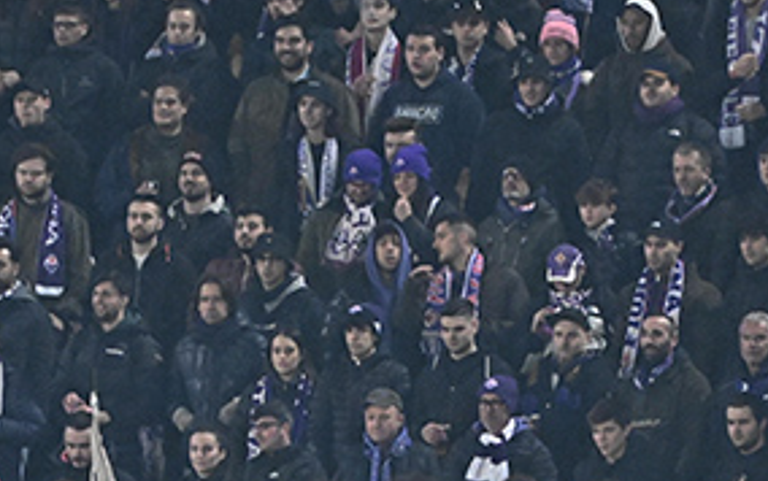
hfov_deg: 1.4
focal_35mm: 1505
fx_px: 31525
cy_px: 865
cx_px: 230
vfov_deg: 0.9
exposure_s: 1/500
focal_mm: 350
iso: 5000
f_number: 4
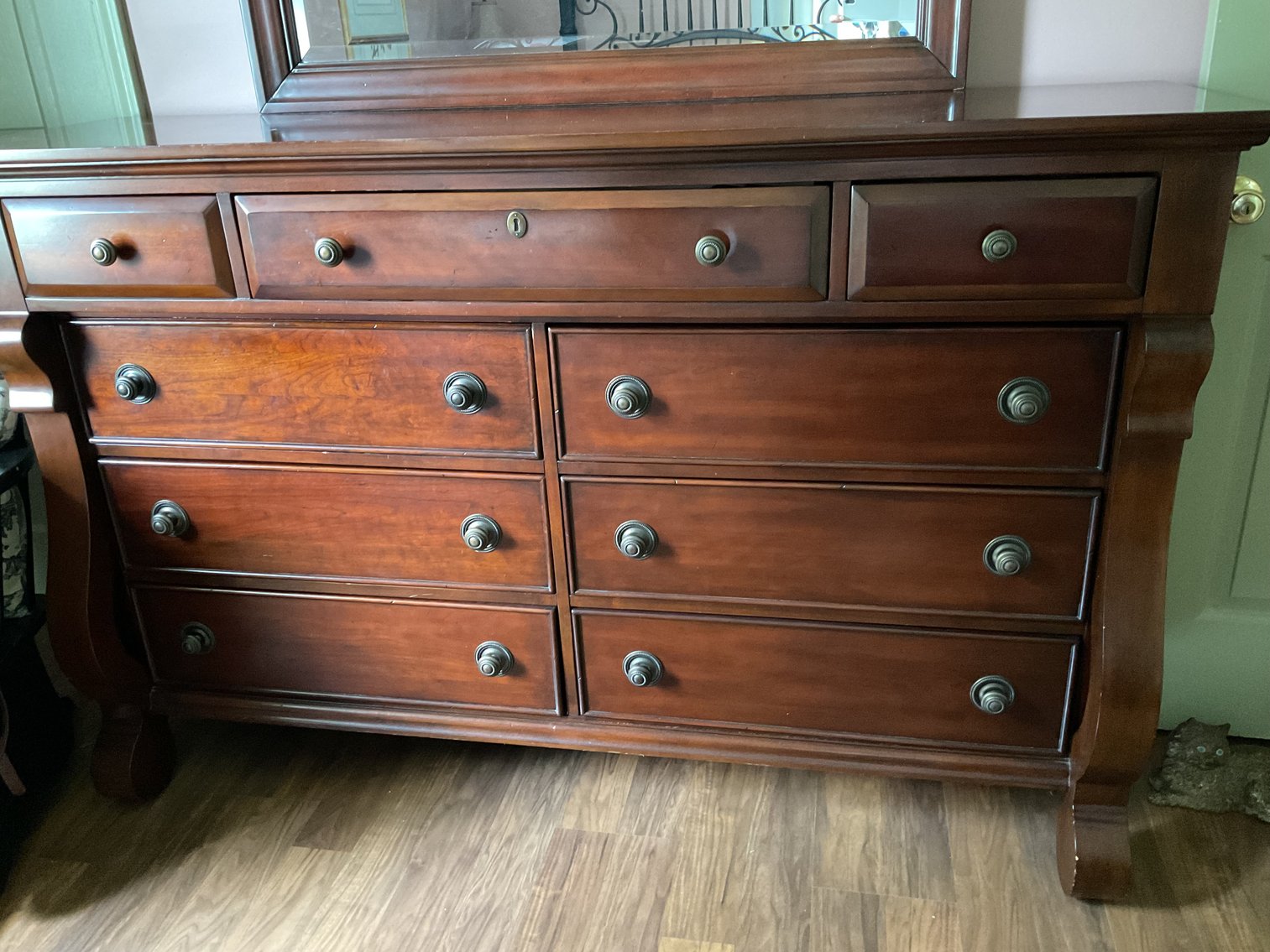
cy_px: 476
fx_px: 1064
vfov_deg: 48.2
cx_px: 635
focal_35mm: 29
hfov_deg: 61.7
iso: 500
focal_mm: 3
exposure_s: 1/24
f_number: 1.8
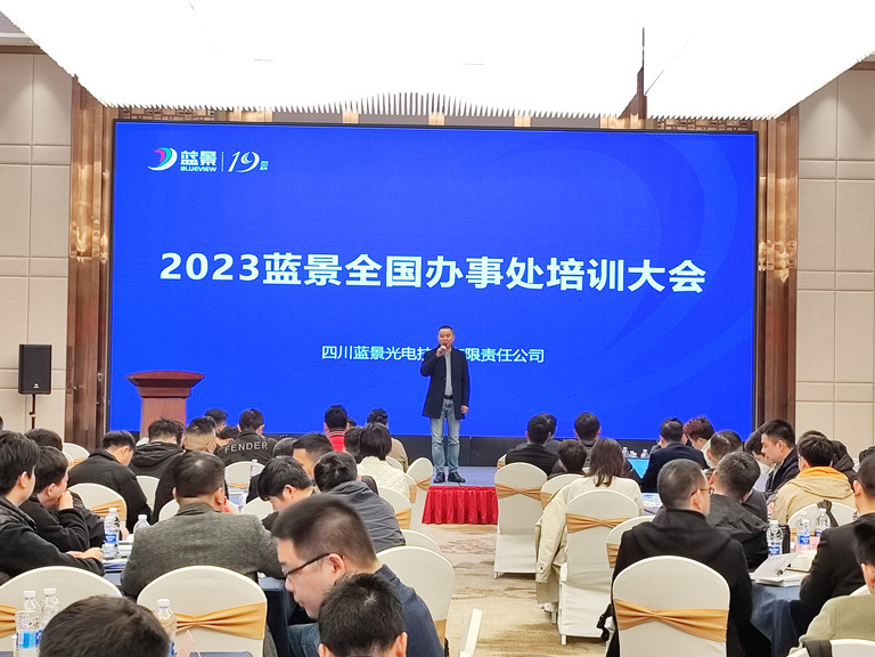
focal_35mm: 25
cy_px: 325
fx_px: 632
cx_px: 436
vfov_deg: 54.9
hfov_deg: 69.4
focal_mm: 6.92
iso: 131
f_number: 1.9
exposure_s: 1/100
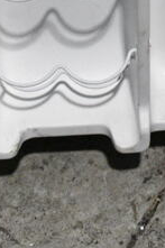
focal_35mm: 149
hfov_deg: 9.2
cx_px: 153
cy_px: -190
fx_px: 1026
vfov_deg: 12.6
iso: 6400
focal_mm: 24
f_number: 9
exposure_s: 1/320
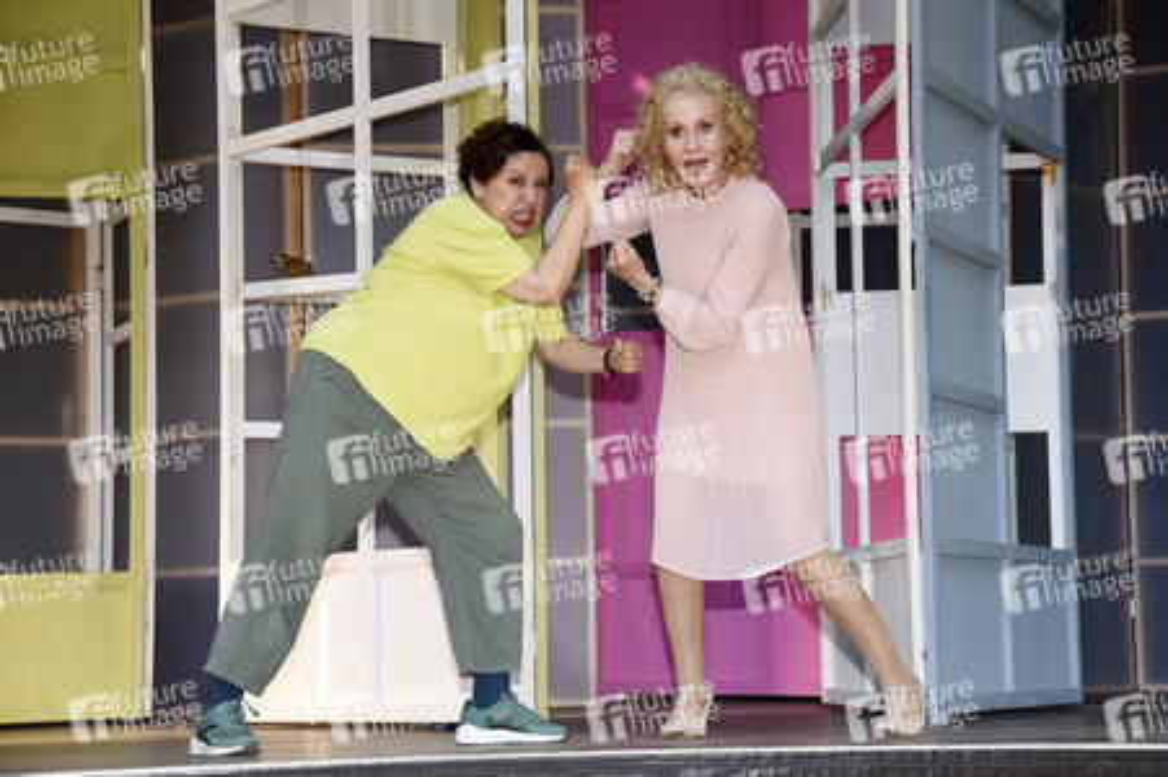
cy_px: 388
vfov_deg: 18.2
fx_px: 2431
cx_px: 584
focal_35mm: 75
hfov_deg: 27.0
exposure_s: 1/160
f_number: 6.3
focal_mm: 75
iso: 800
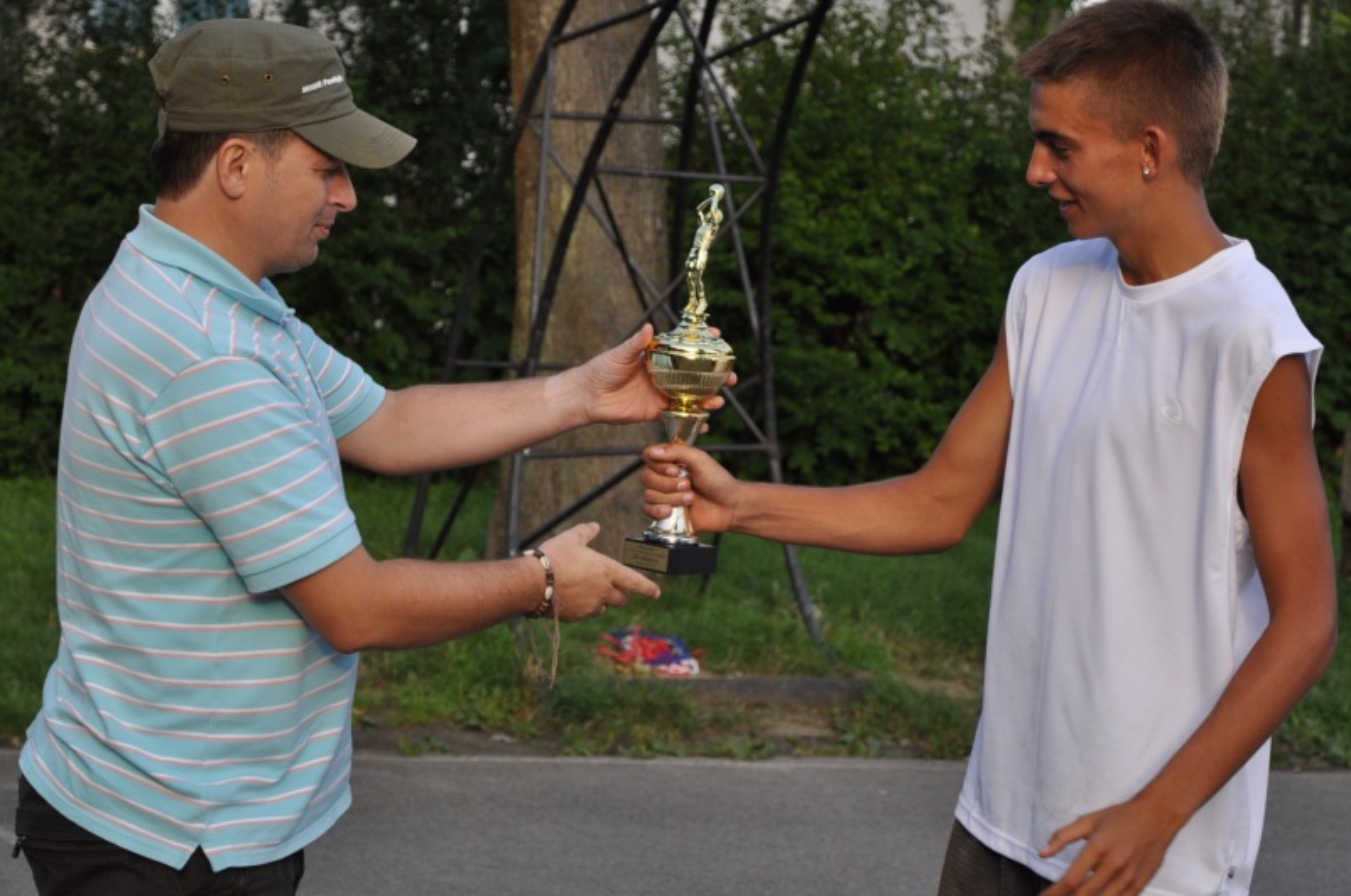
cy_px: 448
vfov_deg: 16.2
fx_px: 3148
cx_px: 676
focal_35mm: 84
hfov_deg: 24.2
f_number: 5.3
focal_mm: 56
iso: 400
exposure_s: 1/400
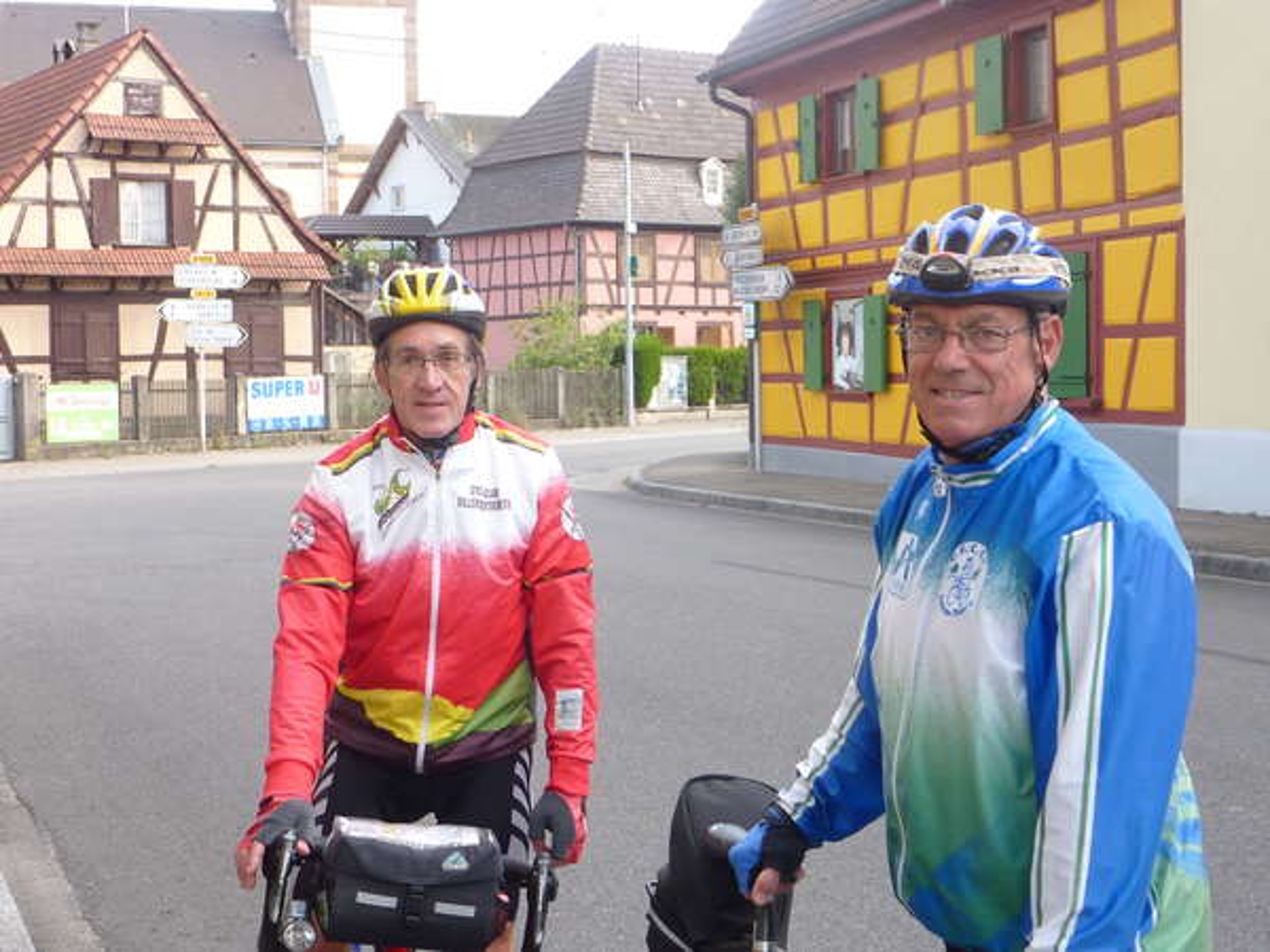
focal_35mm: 57
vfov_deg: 25.7
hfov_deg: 33.8
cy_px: 476
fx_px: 2091
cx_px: 635
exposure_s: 1/100
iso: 80
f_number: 3.6
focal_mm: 6.5
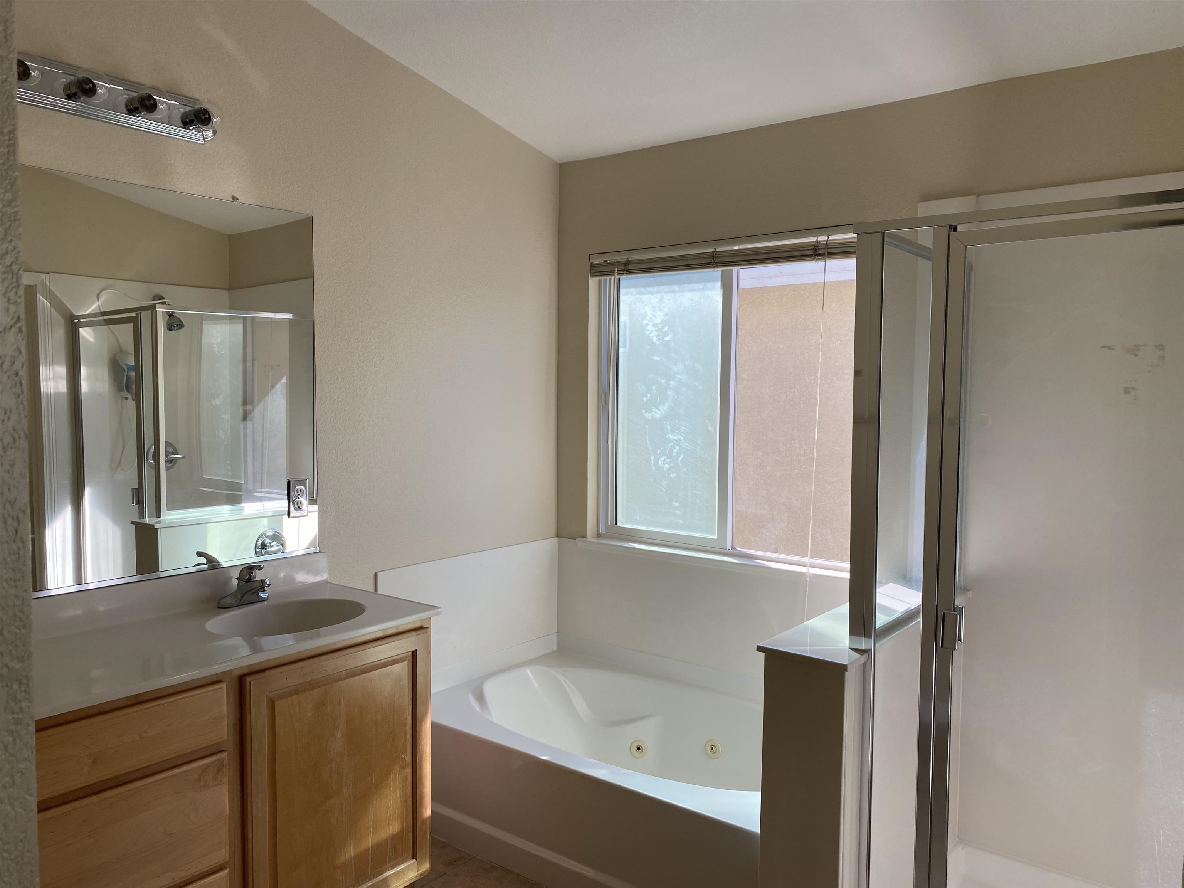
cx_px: 592
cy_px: 444
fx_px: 889
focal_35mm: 26
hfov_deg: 67.3
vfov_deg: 53.1
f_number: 1.8
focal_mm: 4.25
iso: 32
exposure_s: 1/290
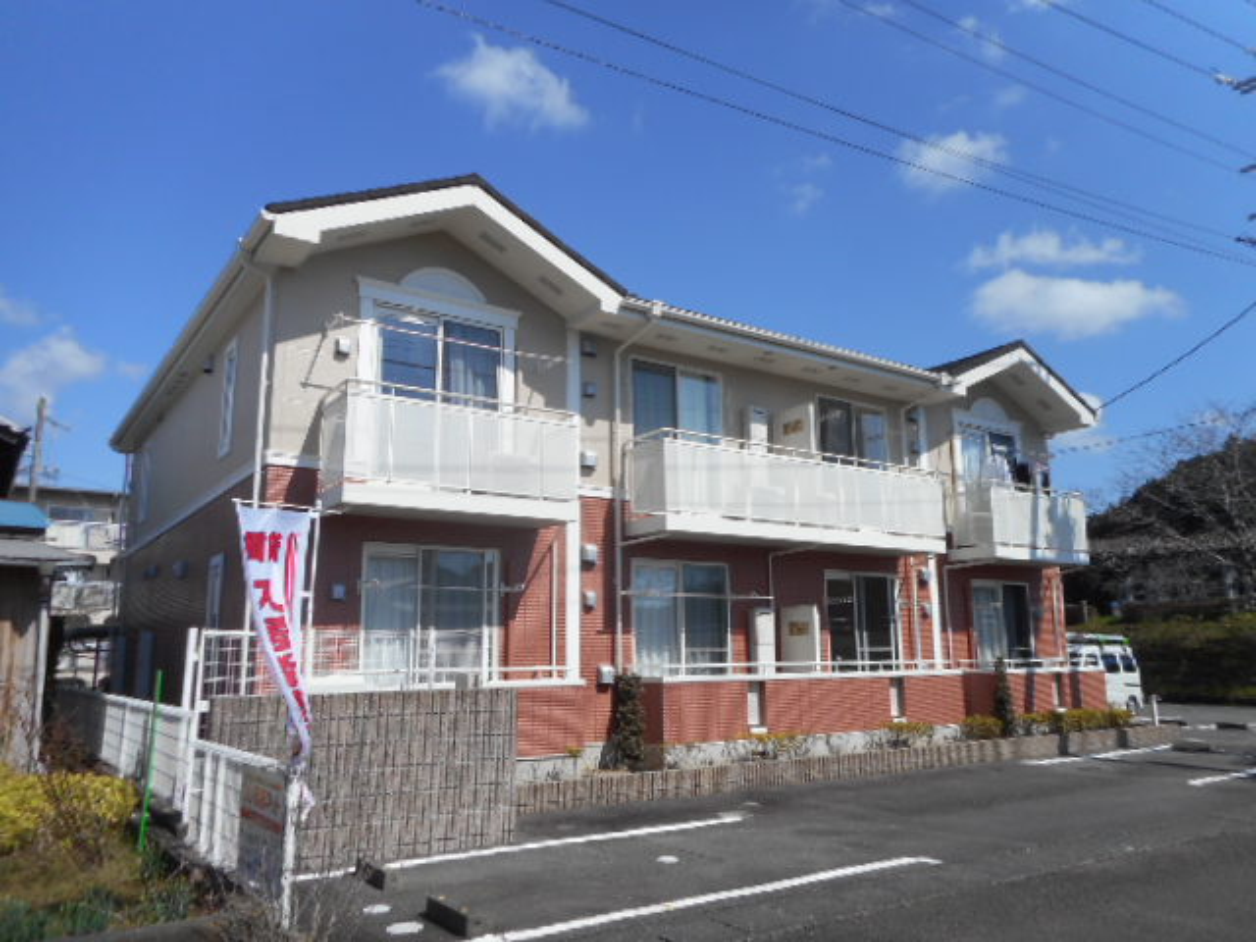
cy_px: 471
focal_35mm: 25
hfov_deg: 69.4
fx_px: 907
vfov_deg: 54.9
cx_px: 628
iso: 80
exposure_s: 1/1000
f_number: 3.7
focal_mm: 4.5
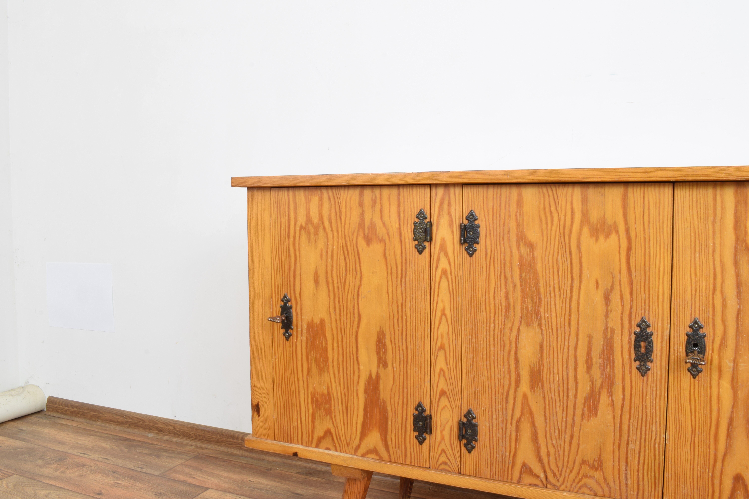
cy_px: 250
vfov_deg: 43.6
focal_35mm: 30
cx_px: 374
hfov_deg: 61.9
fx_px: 624
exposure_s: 4
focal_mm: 20
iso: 100
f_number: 25
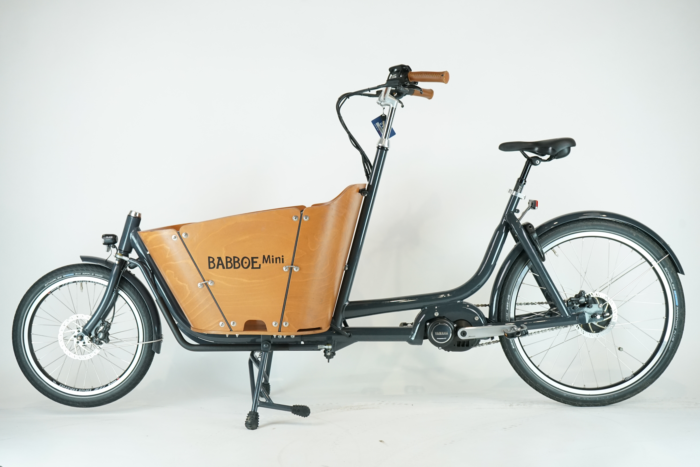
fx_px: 914
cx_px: 350
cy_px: 234
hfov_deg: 41.9
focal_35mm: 47
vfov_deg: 28.6
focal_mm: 47
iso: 2000
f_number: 6.3
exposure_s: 1/200
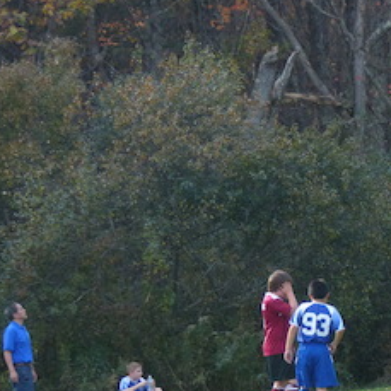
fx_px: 4128
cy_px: 333
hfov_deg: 5.4
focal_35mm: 323
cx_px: 351
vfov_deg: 5.4
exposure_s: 1/500
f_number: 2.8
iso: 320
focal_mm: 28.3
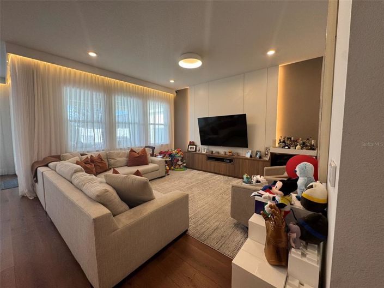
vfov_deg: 85.6
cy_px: 144
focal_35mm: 14
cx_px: 192
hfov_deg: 102.1
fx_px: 155
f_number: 2.2
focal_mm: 2.22
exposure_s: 1/120
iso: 125
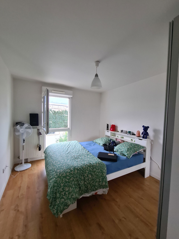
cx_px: 90
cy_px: 120
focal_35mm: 13
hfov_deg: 89.9
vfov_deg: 106.2
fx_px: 90
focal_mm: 2.2
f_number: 2.2
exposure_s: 1/50
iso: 250
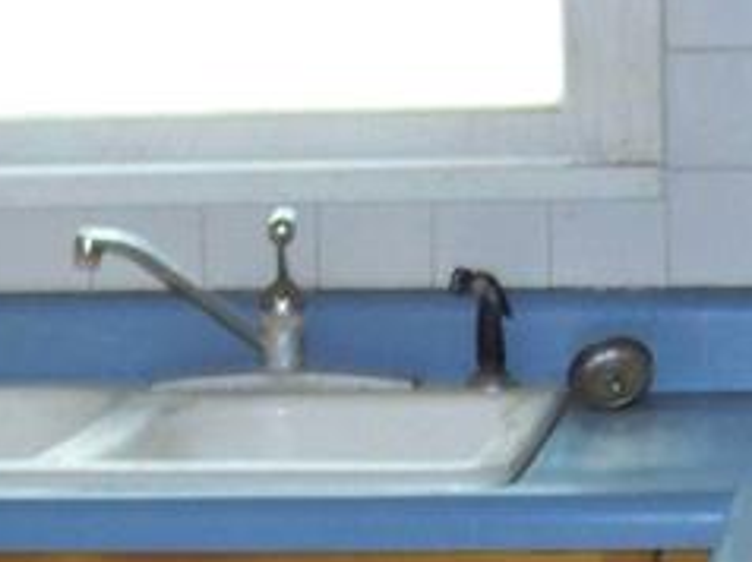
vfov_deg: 9.5
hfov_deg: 12.7
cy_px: 619
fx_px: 3364
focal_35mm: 155
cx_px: 152
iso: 200
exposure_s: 1/30
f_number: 2.8
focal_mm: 5.85
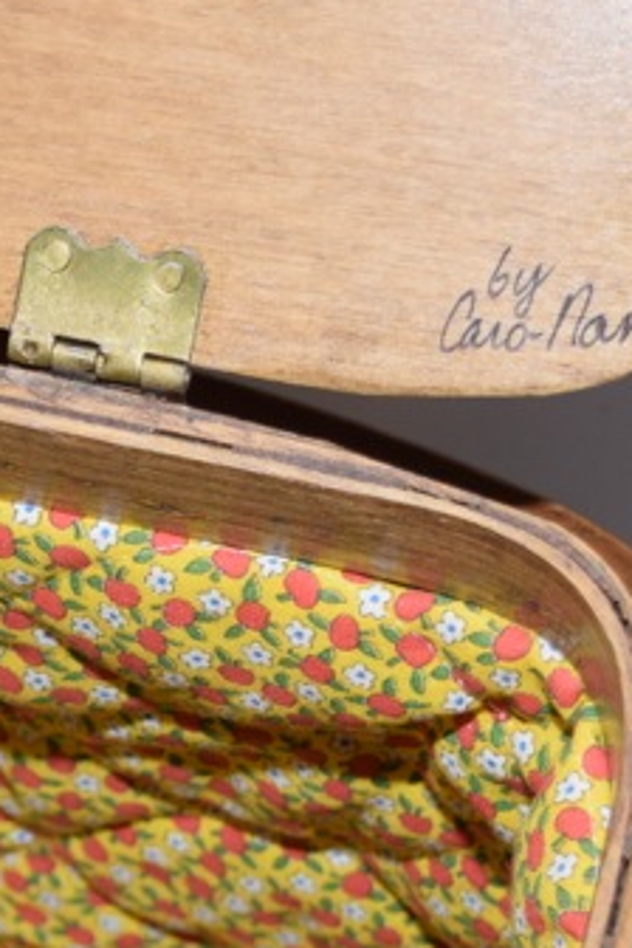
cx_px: -96
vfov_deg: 13.5
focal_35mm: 152
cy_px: 679
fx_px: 4002
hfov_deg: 8.9
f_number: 4.5
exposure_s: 1/60
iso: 280
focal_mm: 34
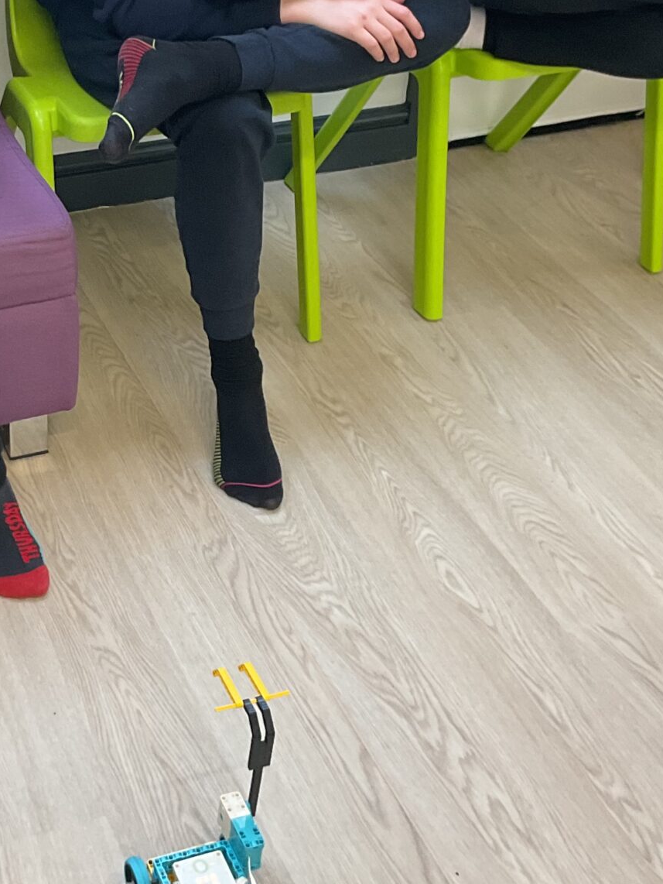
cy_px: 283
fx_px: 1659
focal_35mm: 65
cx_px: 84
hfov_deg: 22.1
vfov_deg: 29.6
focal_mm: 3
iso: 64
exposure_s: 1/60
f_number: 1.8
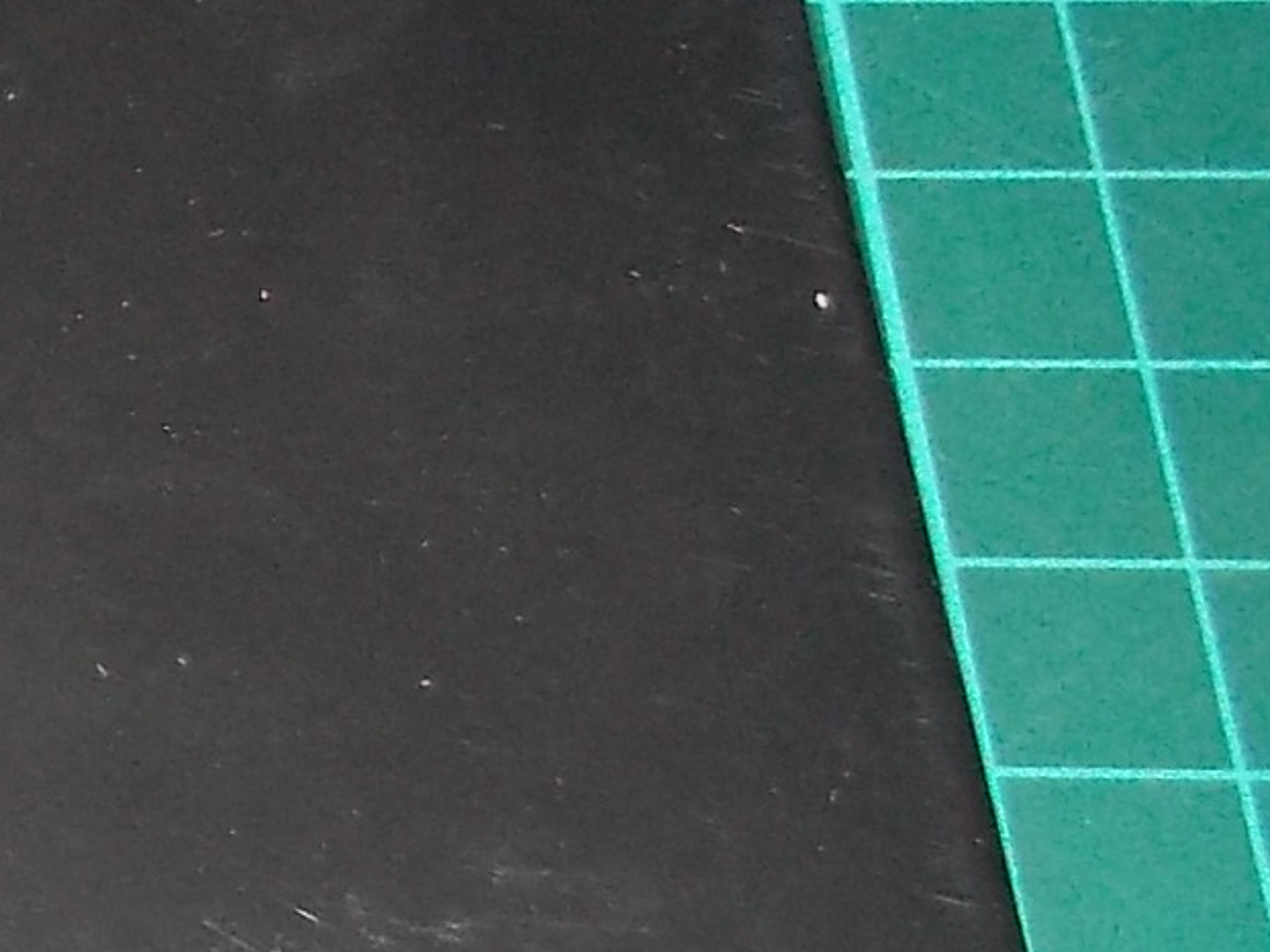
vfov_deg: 13.9
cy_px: 719
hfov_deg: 16.2
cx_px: -890
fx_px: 3887
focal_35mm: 106
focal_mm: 4.1
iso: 200
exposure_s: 1/30
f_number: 3.3
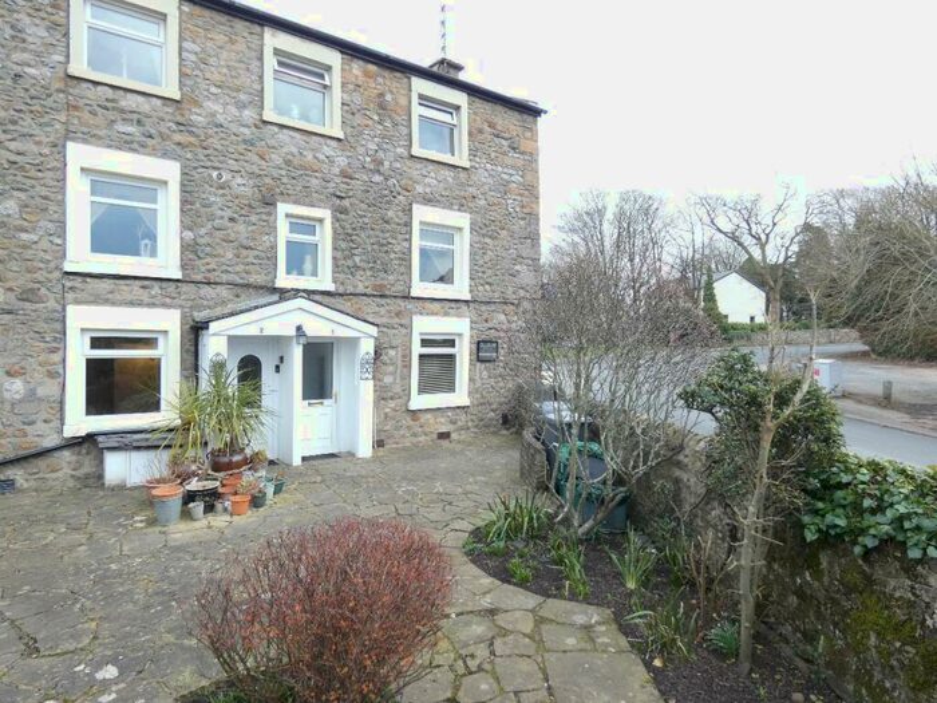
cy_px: 352
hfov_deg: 81.7
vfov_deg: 66.0
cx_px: 468
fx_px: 541
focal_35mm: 20
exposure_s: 1/160
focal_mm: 3.6
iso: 80
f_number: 2.8
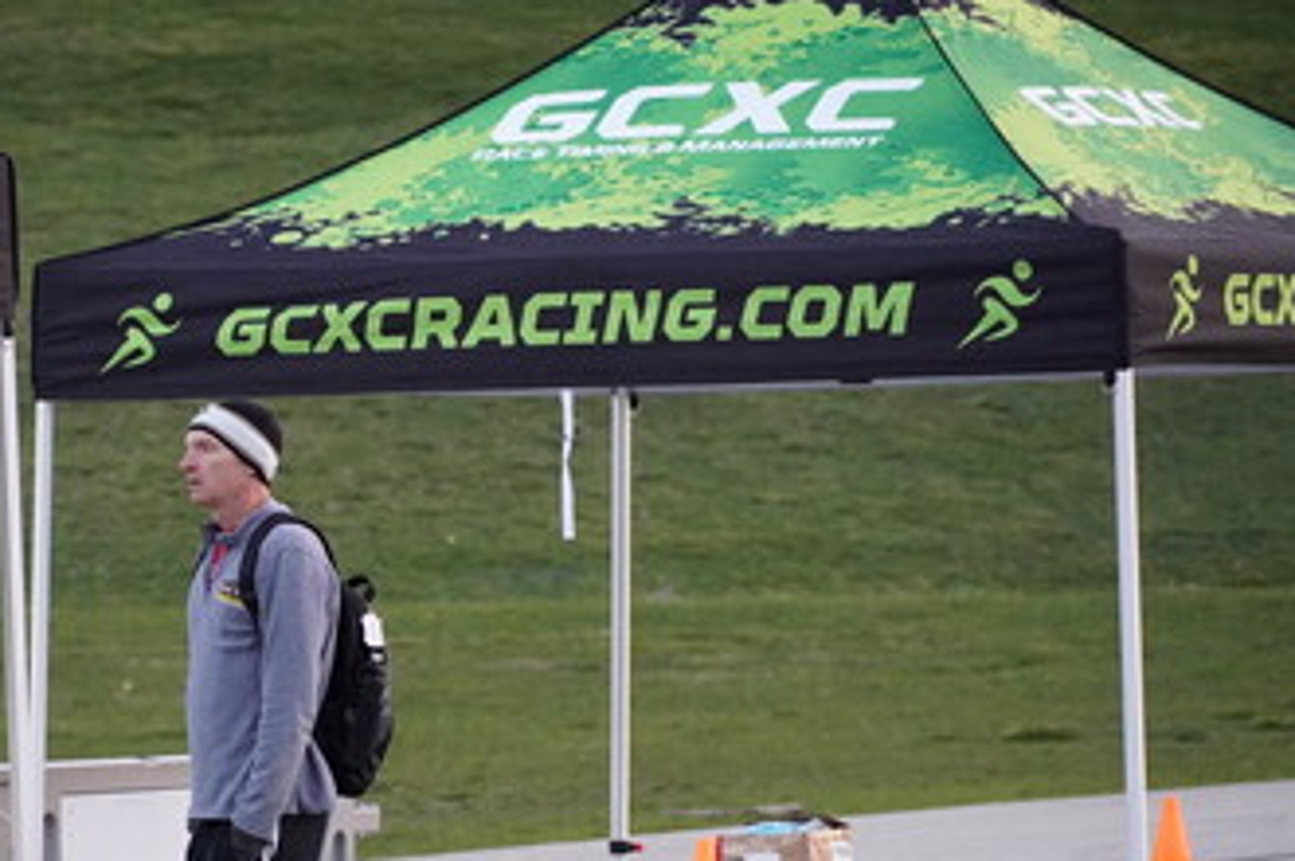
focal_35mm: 337
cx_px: 309
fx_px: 12104
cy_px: 681
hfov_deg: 6.1
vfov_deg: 4.1
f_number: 5.6
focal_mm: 135
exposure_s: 1/800
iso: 5000
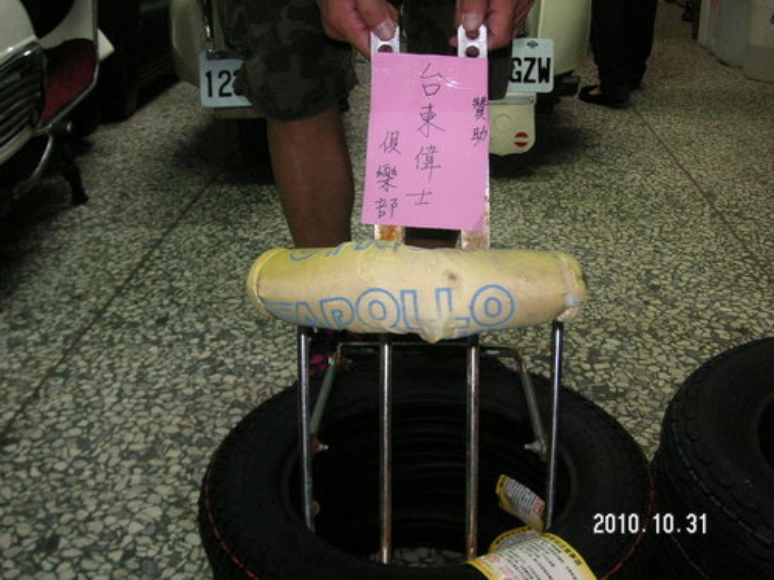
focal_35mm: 37
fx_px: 827
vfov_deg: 38.7
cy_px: 290
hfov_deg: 50.1
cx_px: 387
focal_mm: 6.1
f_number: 2.8
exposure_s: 1/45
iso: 160
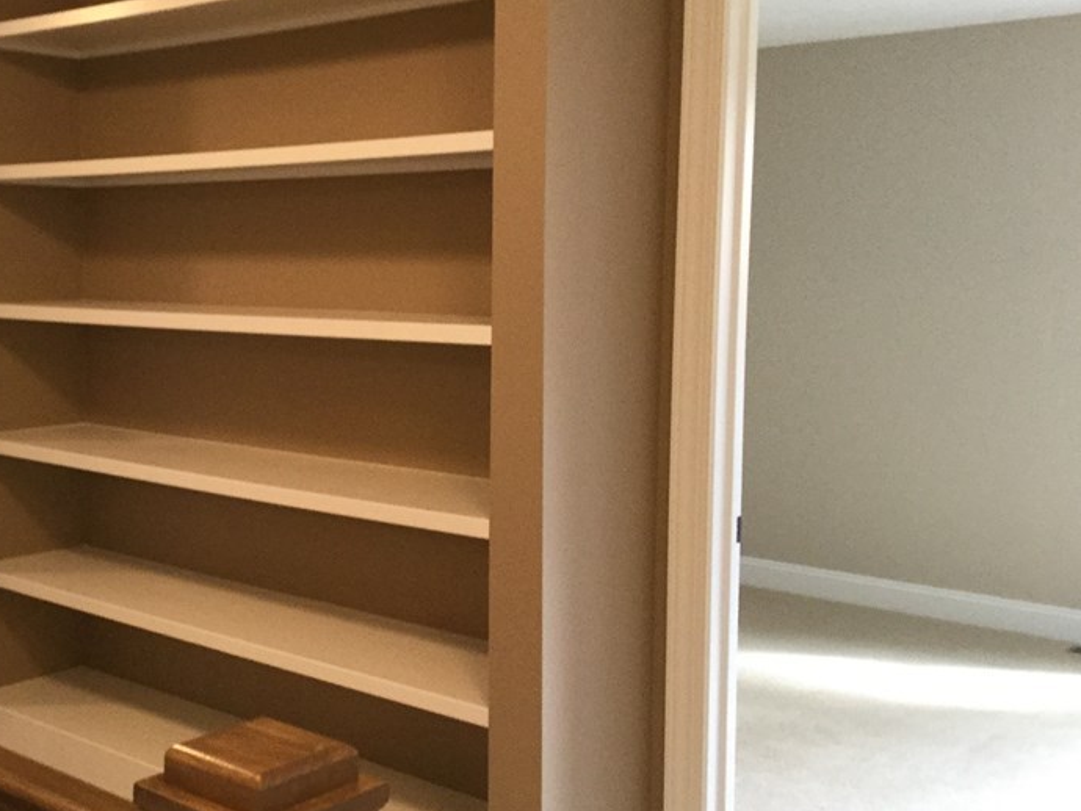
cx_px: 306
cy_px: 388
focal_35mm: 46
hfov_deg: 40.4
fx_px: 1437
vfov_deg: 31.5
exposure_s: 1/30
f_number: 2.4
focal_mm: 3.3
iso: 100
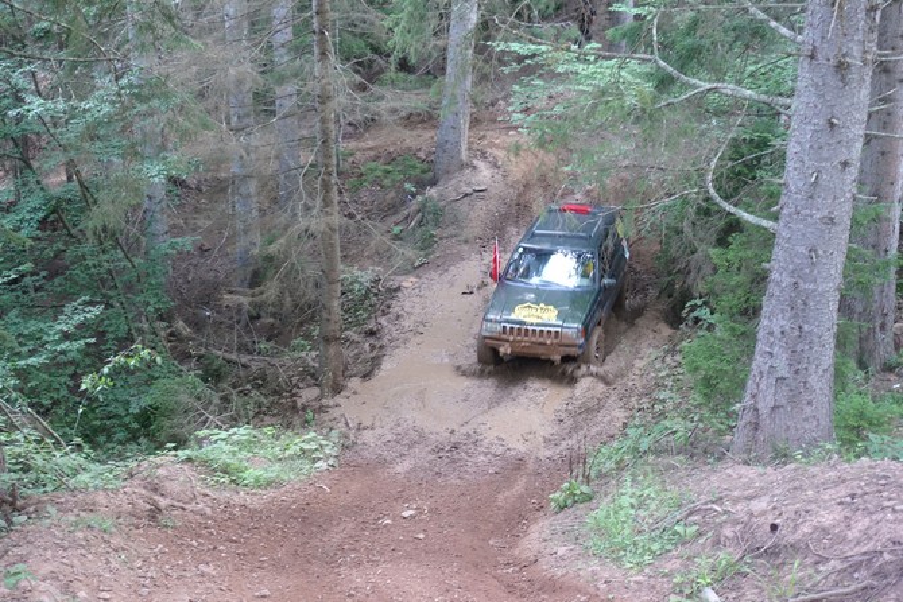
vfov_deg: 24.6
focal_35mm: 55
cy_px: 301
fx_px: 1380
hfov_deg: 36.2
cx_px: 452
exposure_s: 1/25
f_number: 2.8
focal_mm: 20.05
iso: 800
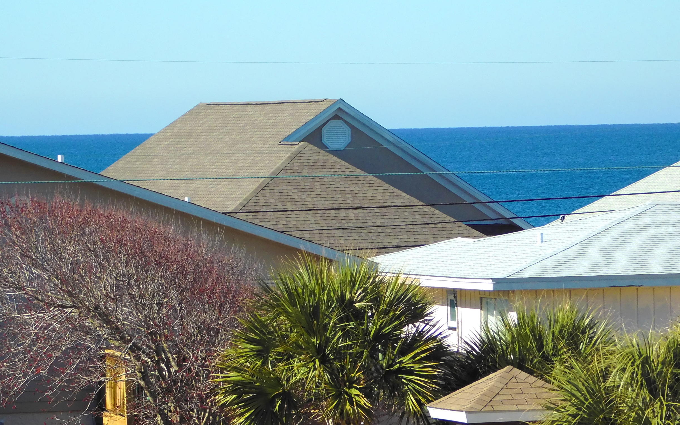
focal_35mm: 304
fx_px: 5634
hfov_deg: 6.9
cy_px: 164
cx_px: 324
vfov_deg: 4.3
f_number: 5.6
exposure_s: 1/640
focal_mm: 41.3
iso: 125
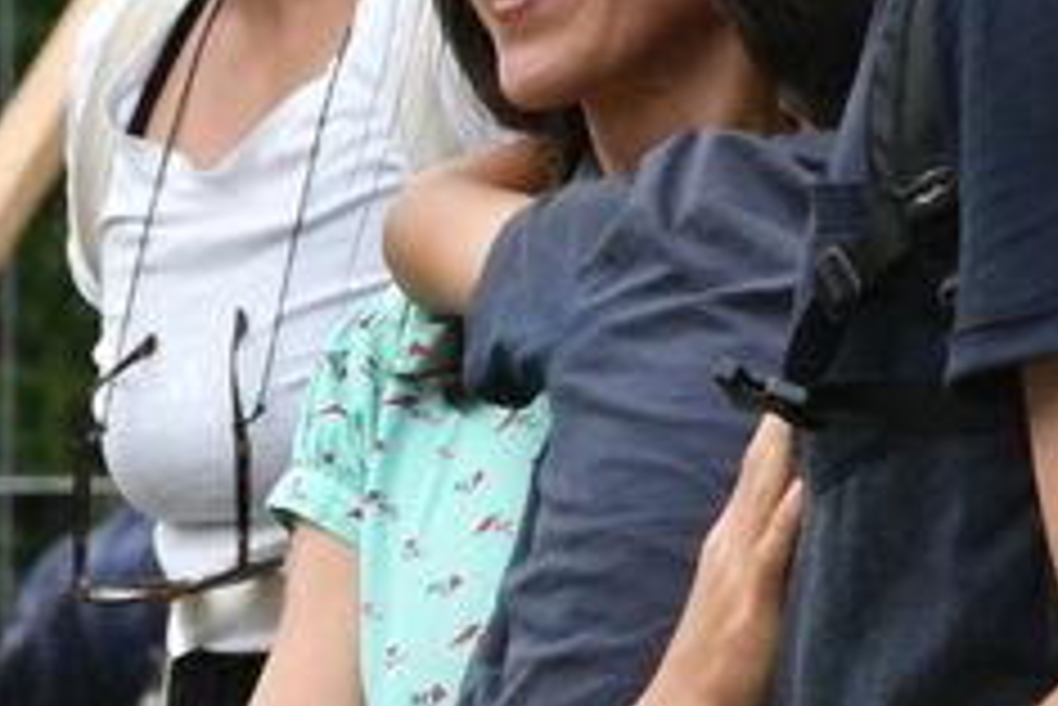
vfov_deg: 0.9
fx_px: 44962
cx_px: -1310
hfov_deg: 1.3
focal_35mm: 1529
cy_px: 315
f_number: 10
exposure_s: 1/400
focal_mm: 200
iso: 2000
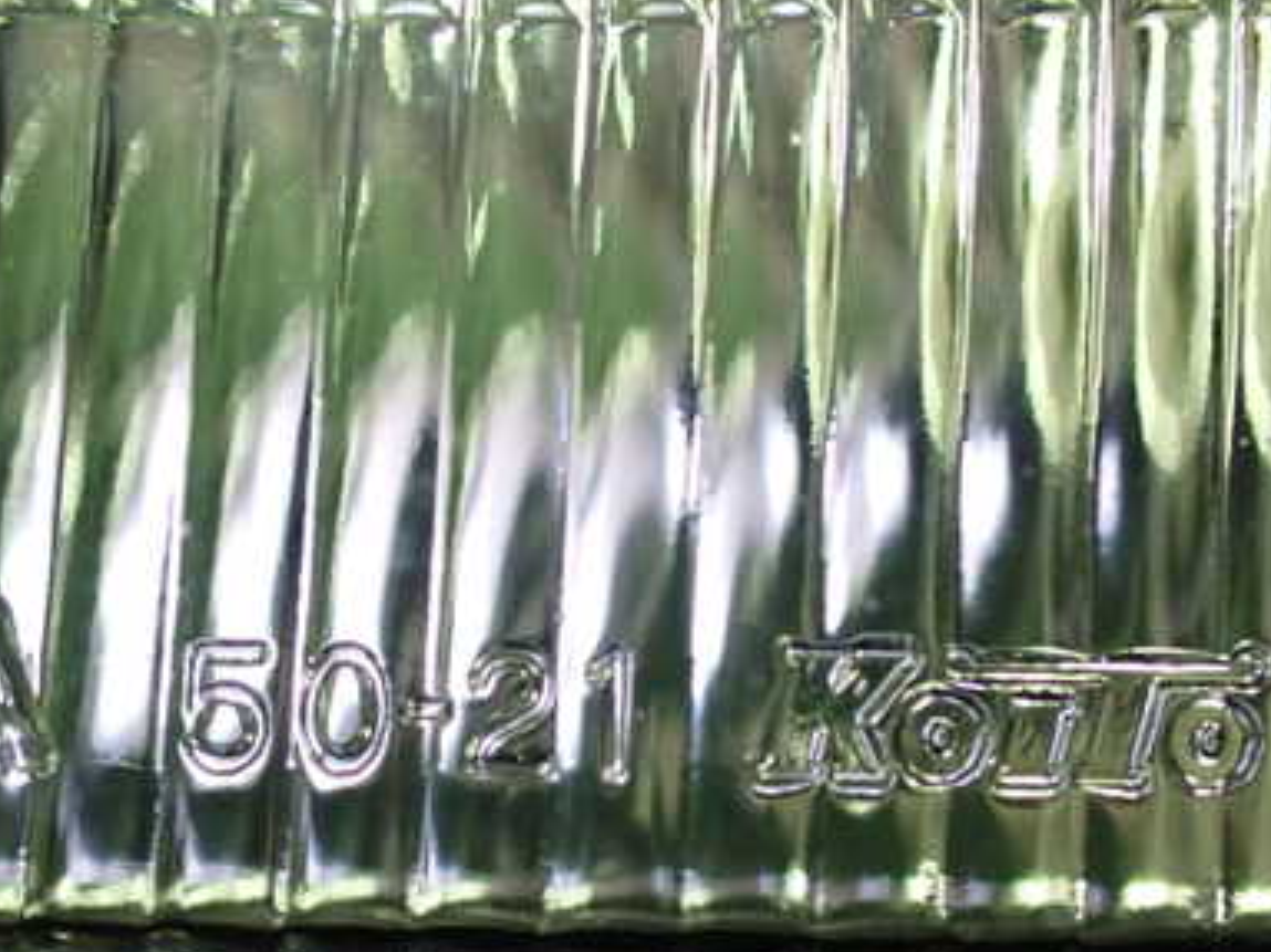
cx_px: 637
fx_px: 1725
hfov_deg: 40.4
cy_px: 630
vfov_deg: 30.6
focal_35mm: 47
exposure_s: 1/40
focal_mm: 5.4
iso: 800
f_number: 2.3
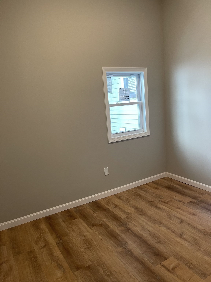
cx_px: 106
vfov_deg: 69.4
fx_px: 203
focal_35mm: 25
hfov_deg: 54.9
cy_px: 141
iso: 160
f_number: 1.6
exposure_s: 1/60
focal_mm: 5.1
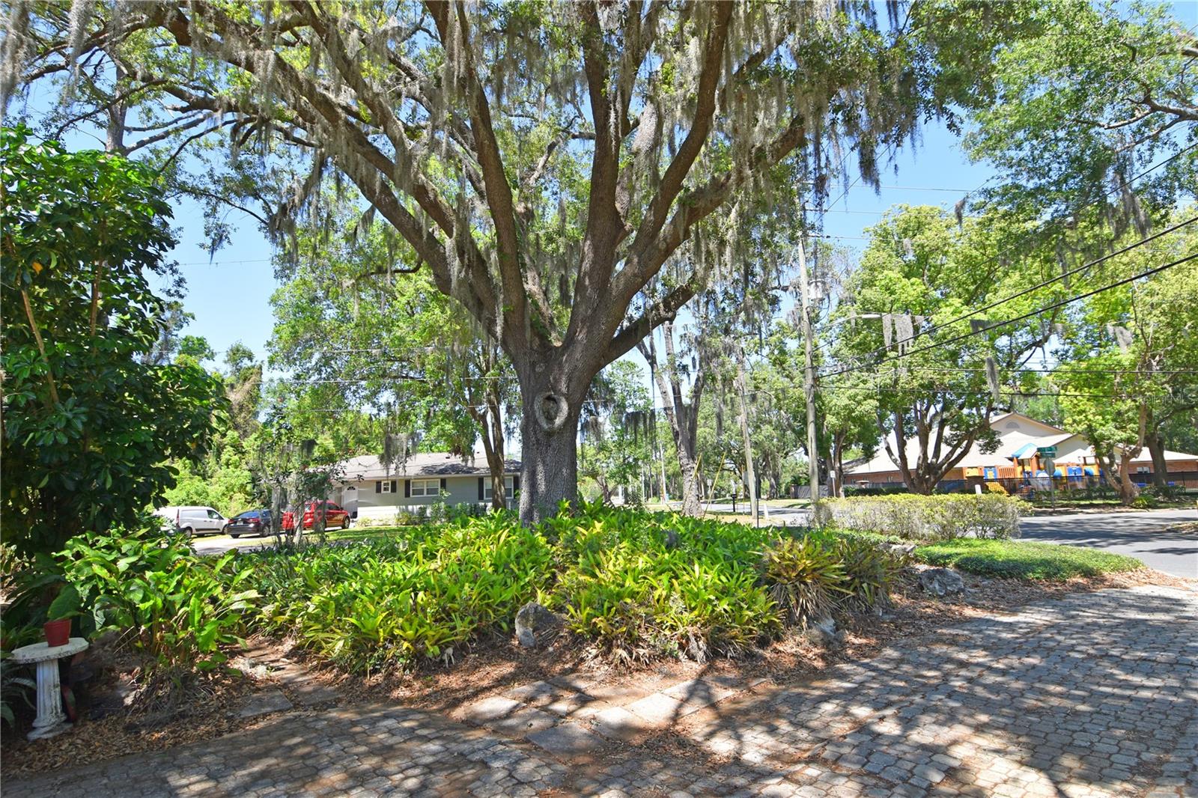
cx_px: 599
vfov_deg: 67.4
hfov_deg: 90.0
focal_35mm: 18
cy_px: 399
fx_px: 599
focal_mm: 12
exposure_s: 1/160
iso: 100
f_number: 6.3
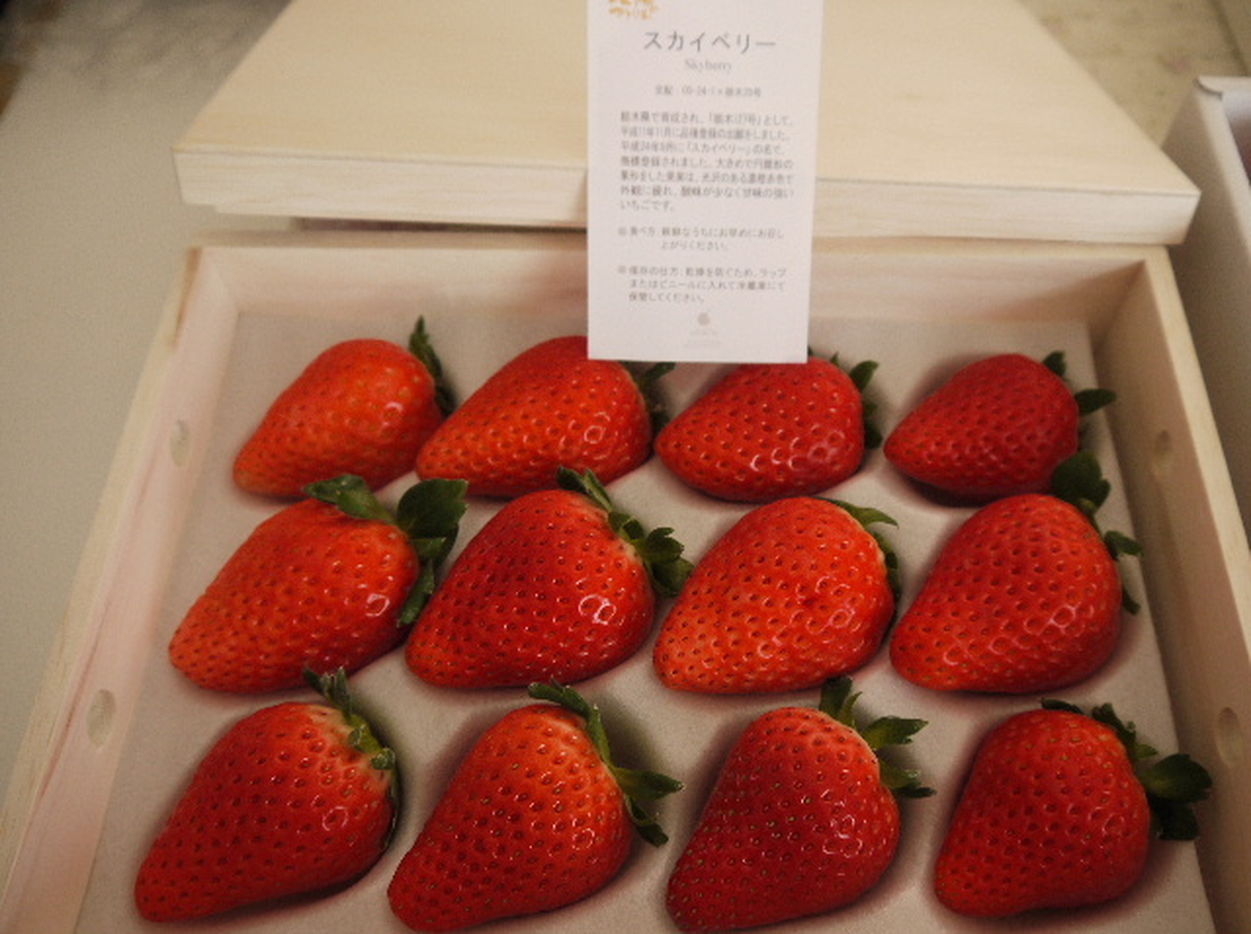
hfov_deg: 63.5
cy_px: 467
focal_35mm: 28
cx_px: 626
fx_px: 1010
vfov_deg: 49.6
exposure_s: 1/60
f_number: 3.5
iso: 320
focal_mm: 14
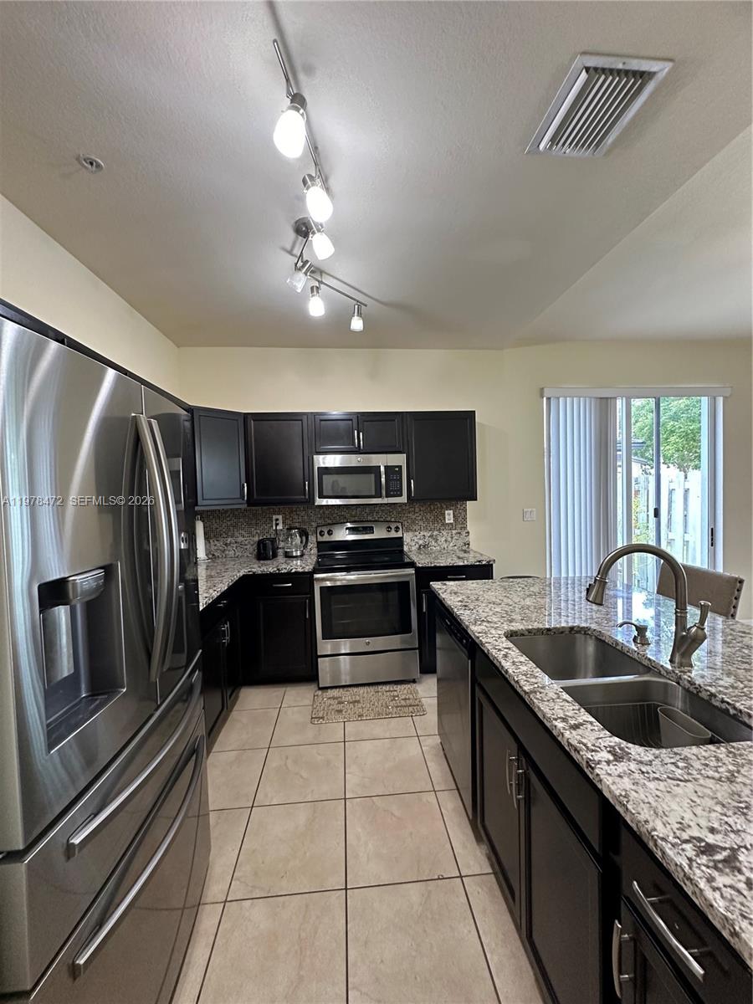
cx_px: 376
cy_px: 502
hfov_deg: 85.7
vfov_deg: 102.1
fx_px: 406
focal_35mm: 14
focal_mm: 2.22
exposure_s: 1/60
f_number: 2.2
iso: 320
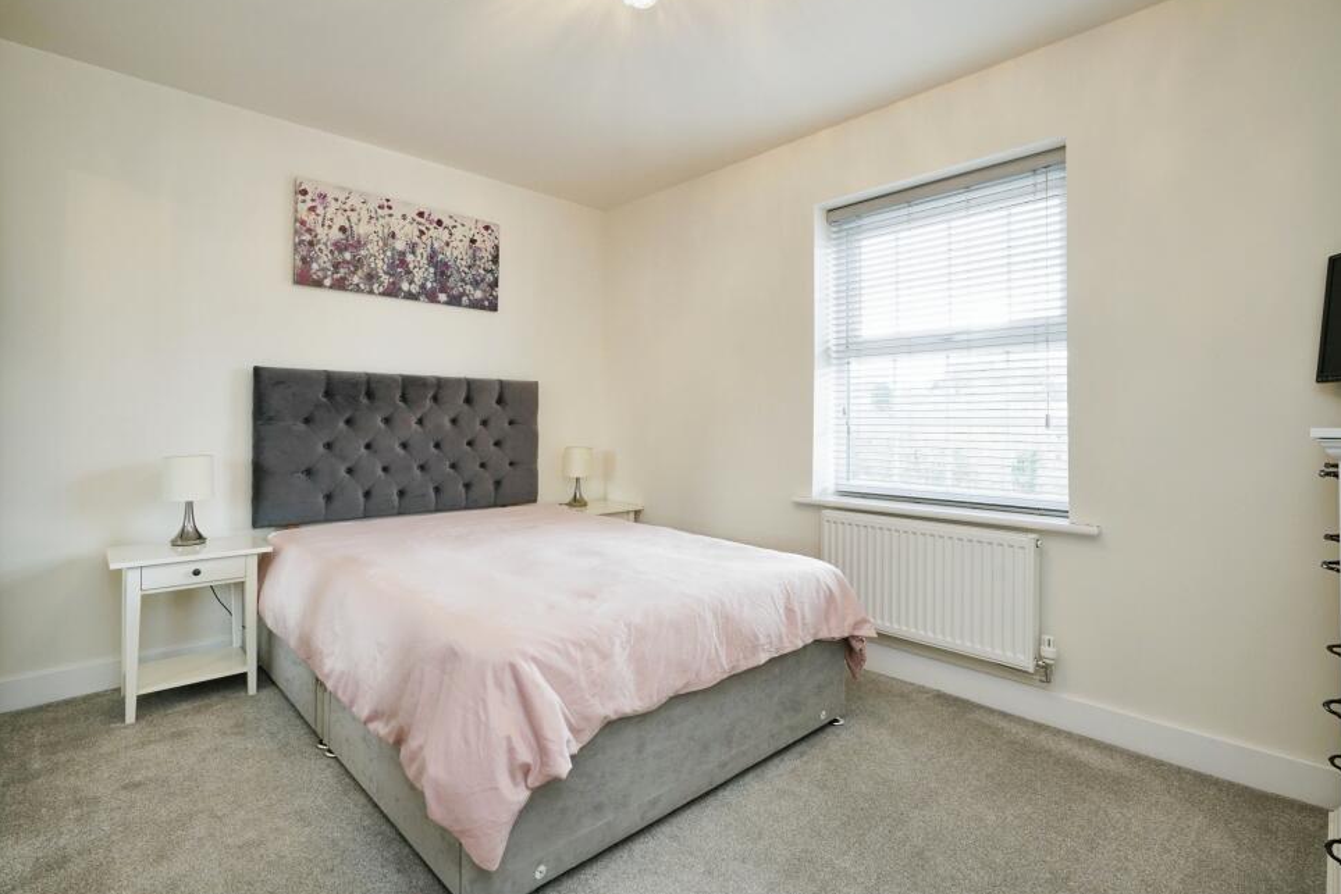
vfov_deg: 70.4
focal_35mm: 17
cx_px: 644
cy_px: 433
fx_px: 633
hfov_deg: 93.2
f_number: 7.1
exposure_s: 1/30
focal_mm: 16
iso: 1000
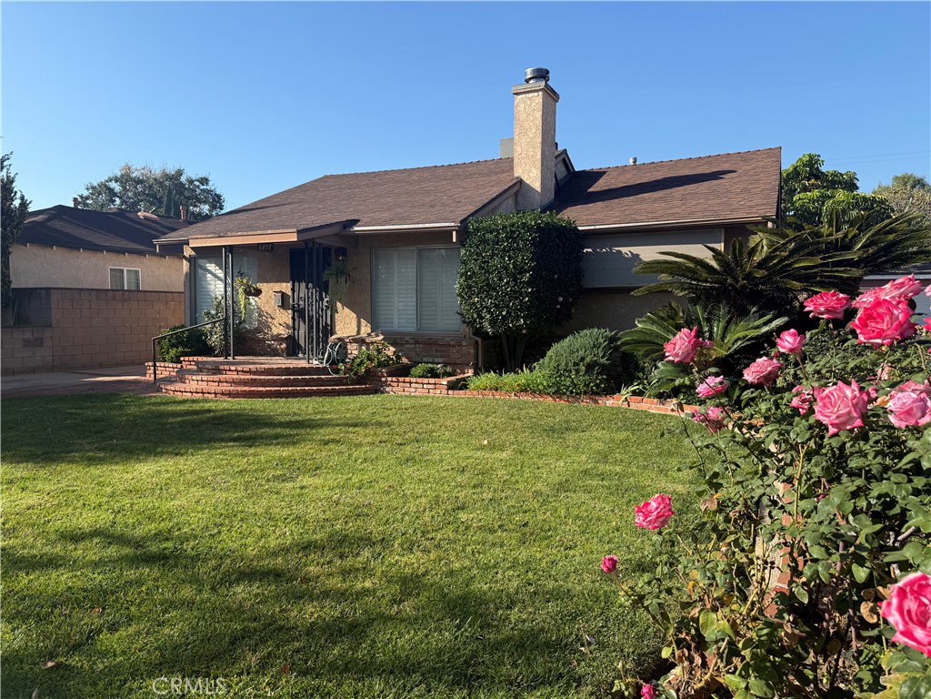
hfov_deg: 71.6
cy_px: 350
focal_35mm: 24
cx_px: 466
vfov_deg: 56.8
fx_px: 645
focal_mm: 6.76
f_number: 1.78
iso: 80
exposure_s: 1/2611
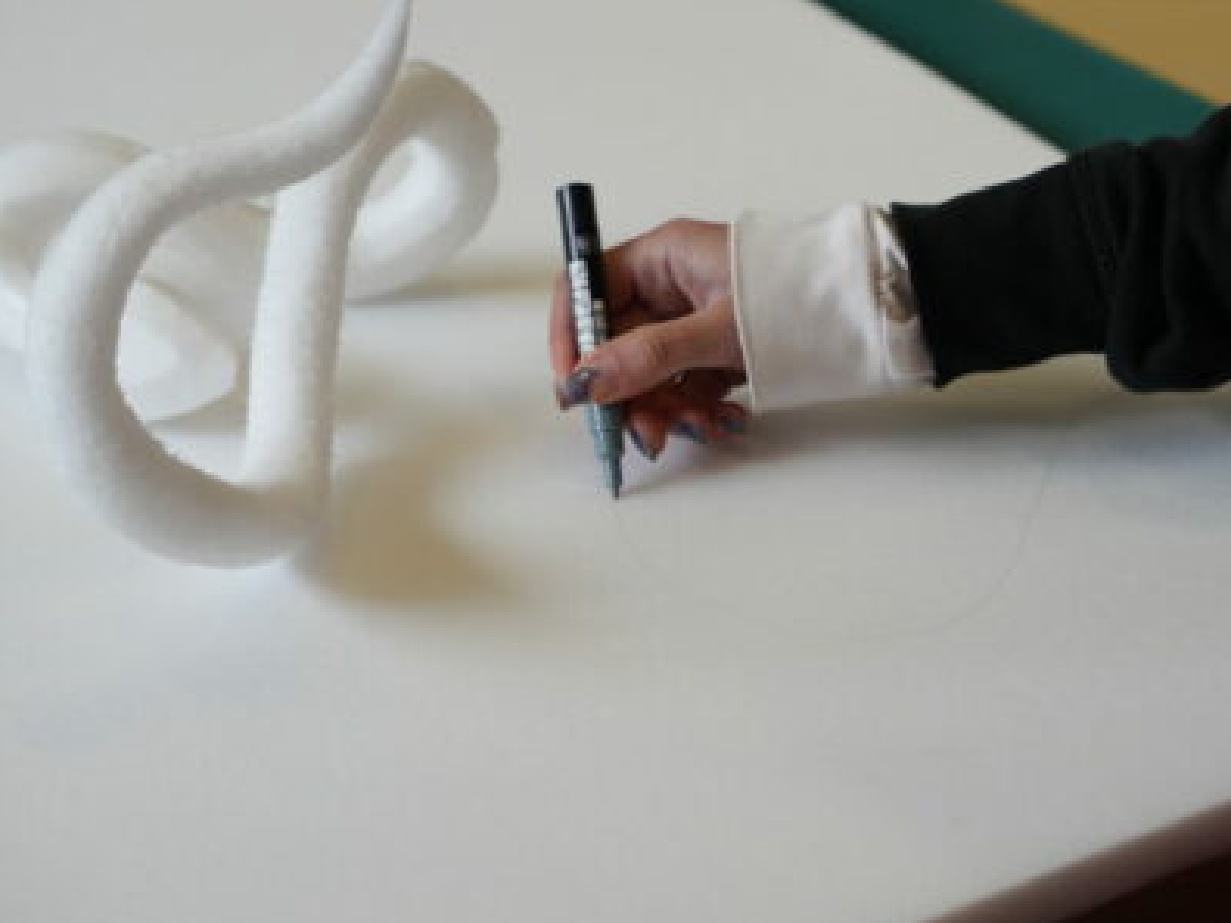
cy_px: 395
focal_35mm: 102
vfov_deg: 14.5
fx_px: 3627
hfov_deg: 19.2
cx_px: 731
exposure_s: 1/160
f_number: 4
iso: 640
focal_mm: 70
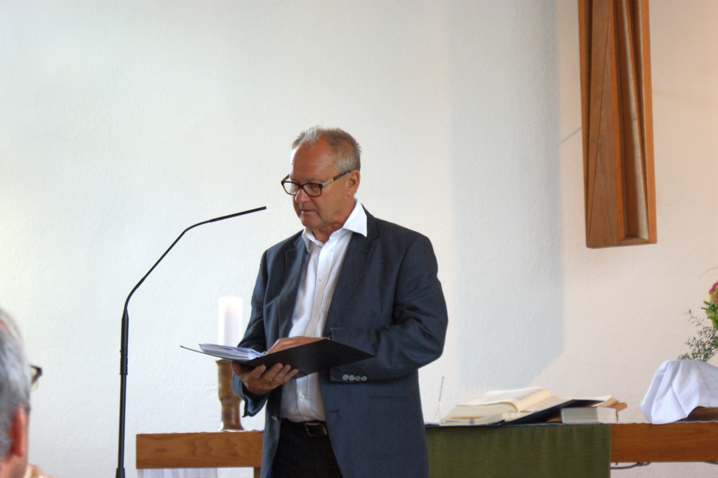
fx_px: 2093
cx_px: 359
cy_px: 239
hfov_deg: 19.5
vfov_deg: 13.0
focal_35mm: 105
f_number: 5.6
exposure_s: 1/30
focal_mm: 70
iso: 400
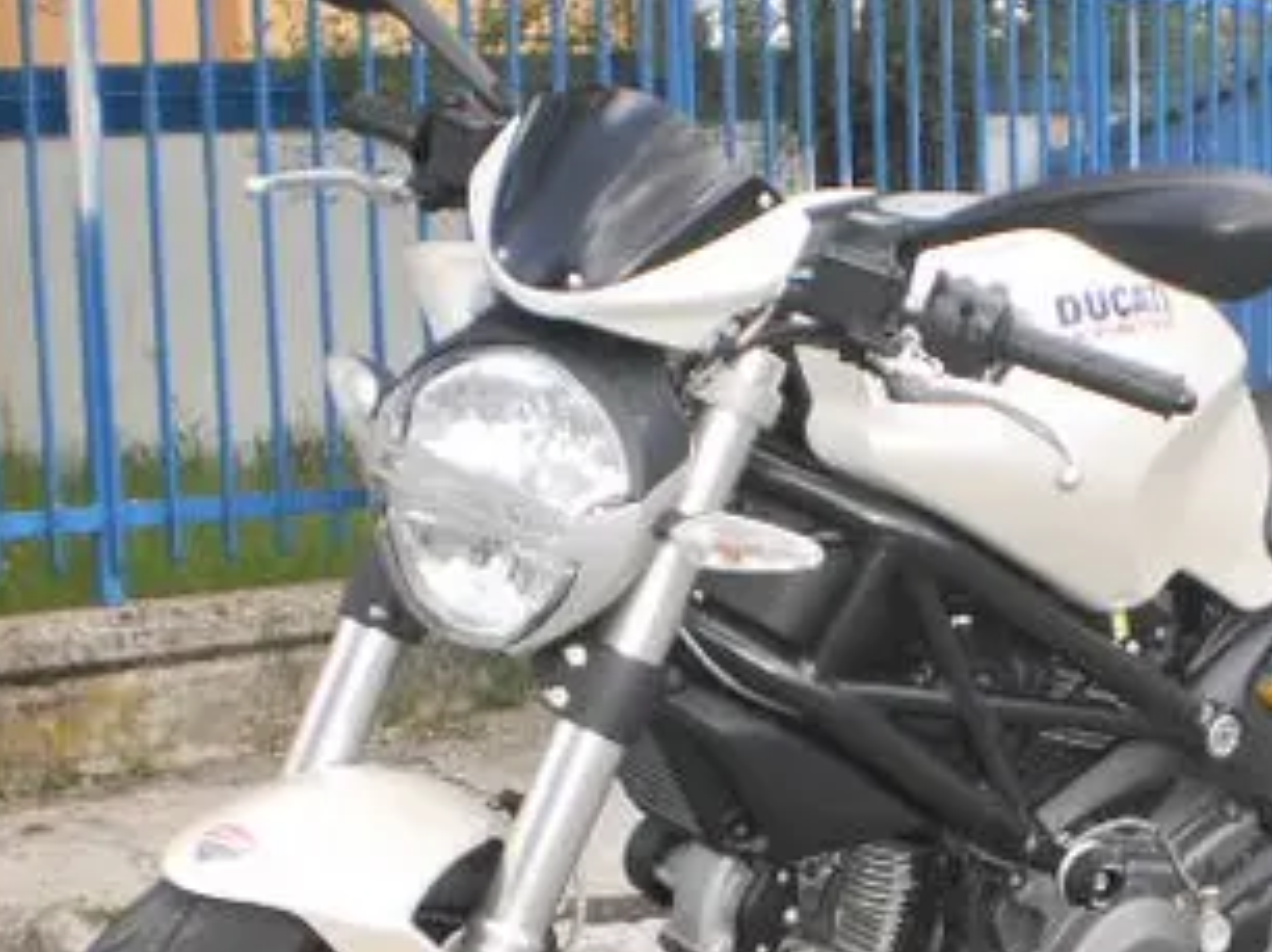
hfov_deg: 26.4
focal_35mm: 73
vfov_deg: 20.0
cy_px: 692
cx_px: 944
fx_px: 2680
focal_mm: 6.3
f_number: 3.1
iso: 100
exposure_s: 1/320
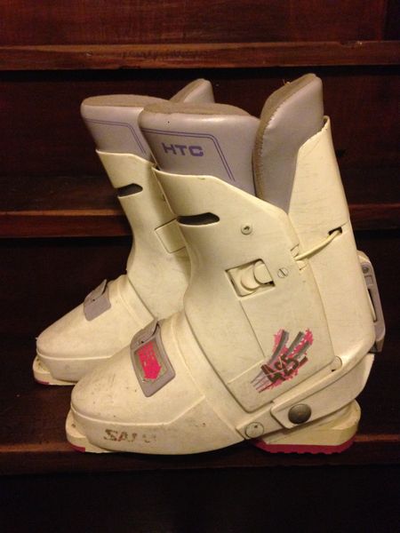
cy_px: 266
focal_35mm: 33
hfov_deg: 42.9
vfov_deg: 55.4
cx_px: 200
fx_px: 508
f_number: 2.4
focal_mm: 4.12
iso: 500
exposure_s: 1/15
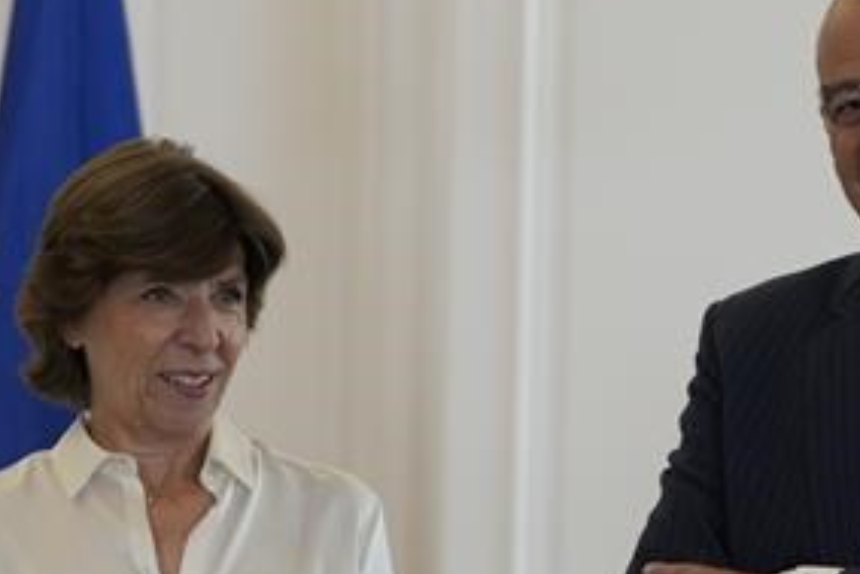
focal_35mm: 273
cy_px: 572
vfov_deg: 5.0
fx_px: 6525
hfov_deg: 7.5
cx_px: 447
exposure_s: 1/640
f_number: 3.5
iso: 2500
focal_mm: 119
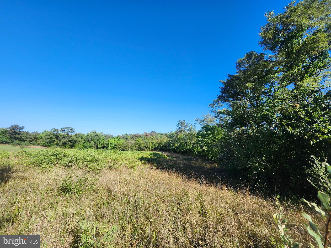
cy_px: 124
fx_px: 124
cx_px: 166
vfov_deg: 89.9
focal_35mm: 13
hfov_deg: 106.2
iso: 40
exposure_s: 1/864
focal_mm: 1.74
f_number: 2.2
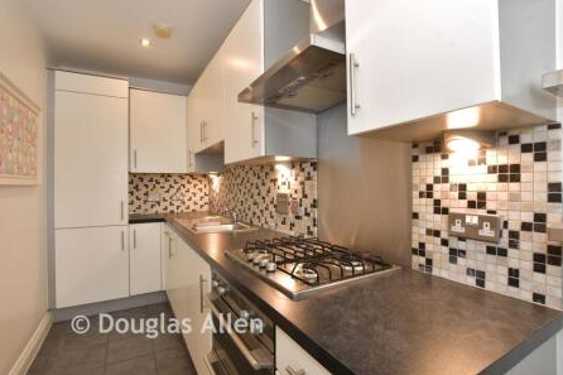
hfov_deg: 96.7
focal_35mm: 16
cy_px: 186
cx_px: 266
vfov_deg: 73.7
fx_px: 250
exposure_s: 1/3
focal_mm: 10
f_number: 8
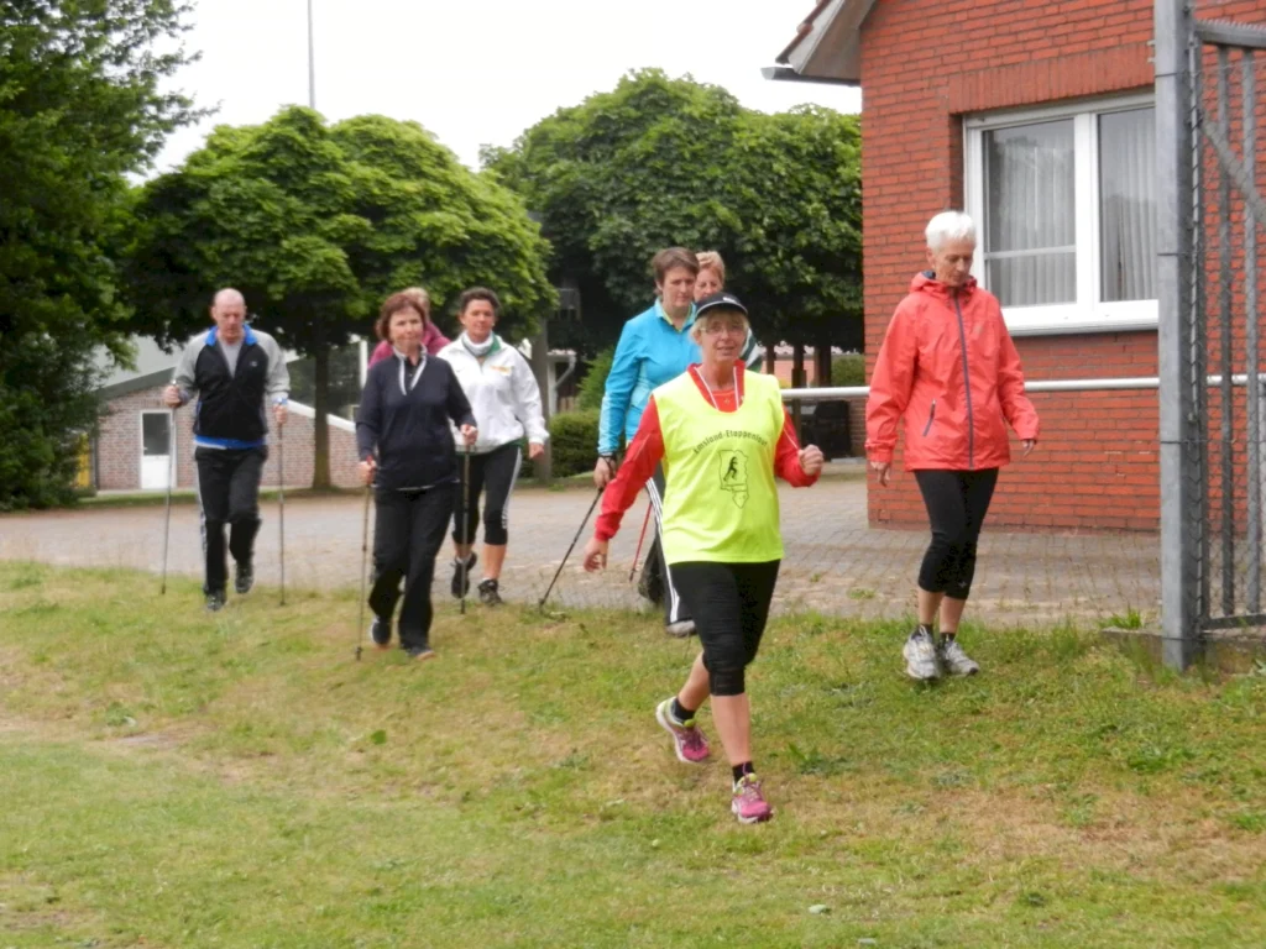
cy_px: 474
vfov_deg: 21.6
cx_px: 633
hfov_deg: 28.6
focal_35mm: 68
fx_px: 2487
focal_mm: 12.3
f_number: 4.6
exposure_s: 1/320
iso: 800
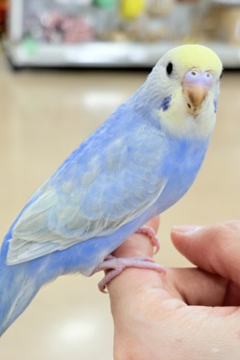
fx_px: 809
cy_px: 194
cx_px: 76
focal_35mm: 81
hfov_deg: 16.8
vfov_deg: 25.0
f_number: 1.6
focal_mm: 5.96
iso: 50
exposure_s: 1/50
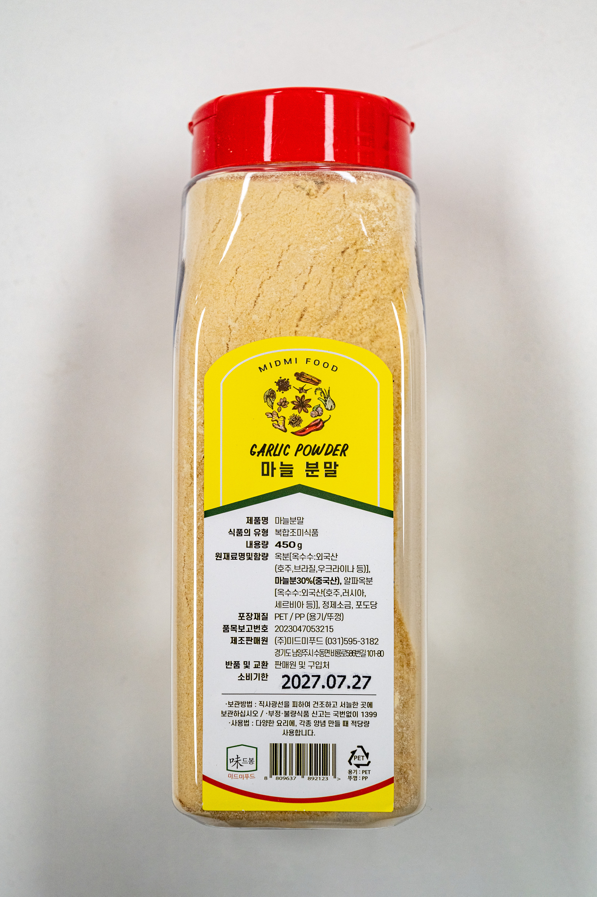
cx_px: 298
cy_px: 448
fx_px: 1544
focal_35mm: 62
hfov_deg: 21.9
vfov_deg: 32.4
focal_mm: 62
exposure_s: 1/125
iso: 800
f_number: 8
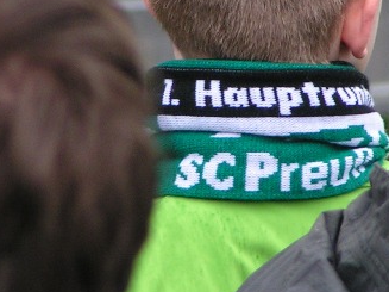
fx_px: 10447
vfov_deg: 1.6
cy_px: 85
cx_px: 195
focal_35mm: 930
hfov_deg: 2.1
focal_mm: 58
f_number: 3.5
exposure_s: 1/400
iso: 100
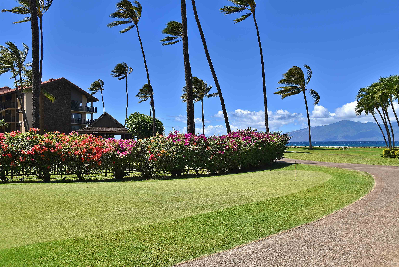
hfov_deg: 65.5
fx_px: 310
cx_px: 200
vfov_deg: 46.4
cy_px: 134
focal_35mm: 28
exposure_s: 1/200
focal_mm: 28
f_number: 8
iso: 50
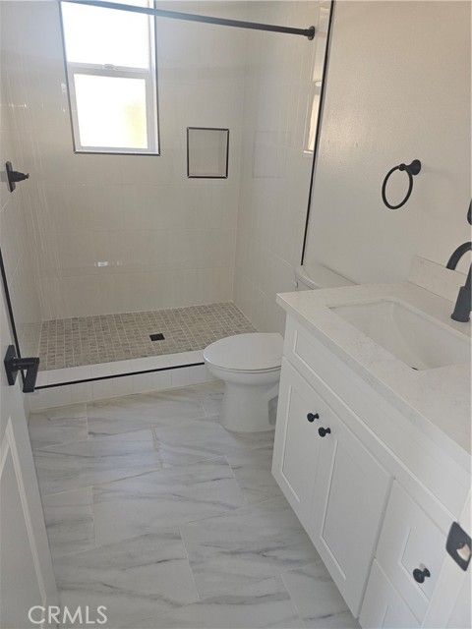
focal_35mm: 23
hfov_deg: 58.9
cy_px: 314
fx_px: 418
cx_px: 236
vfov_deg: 73.9
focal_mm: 6.3
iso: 80
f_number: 1.7
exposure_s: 1/60
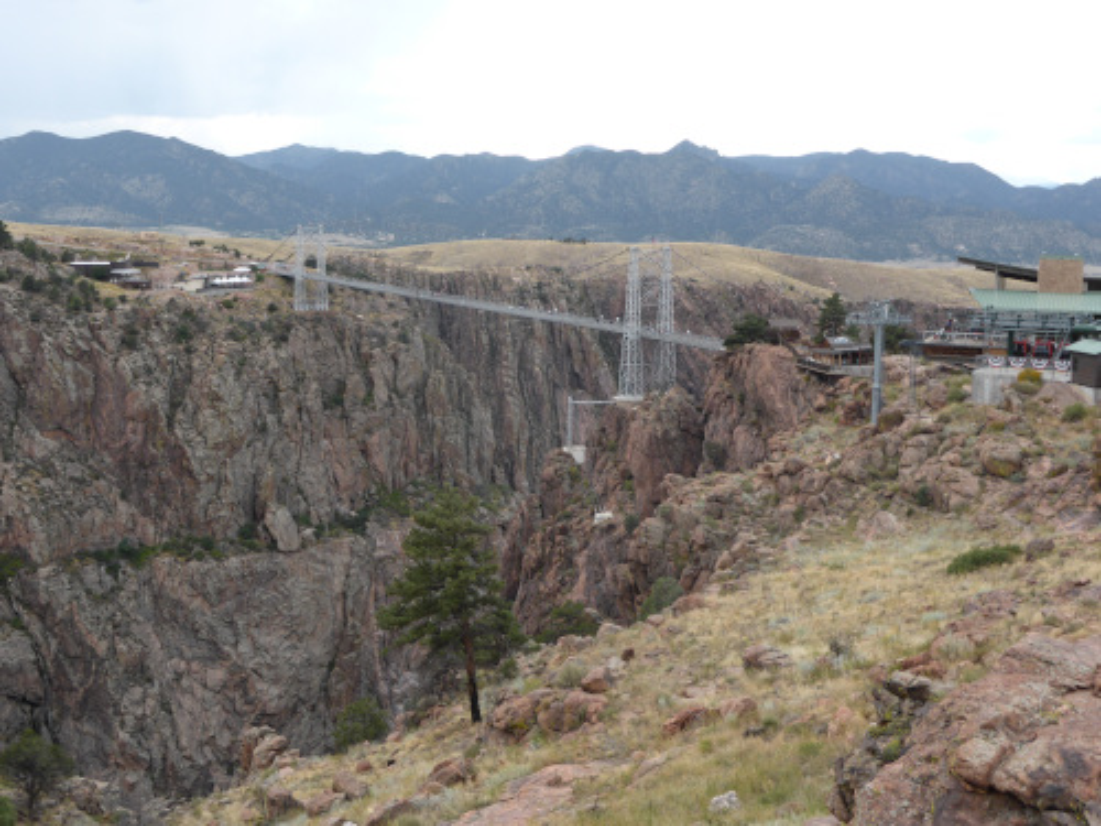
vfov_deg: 27.5
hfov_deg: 36.2
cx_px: 550
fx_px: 1686
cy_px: 413
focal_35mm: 53
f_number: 4.4
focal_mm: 9
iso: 100
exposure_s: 1/200
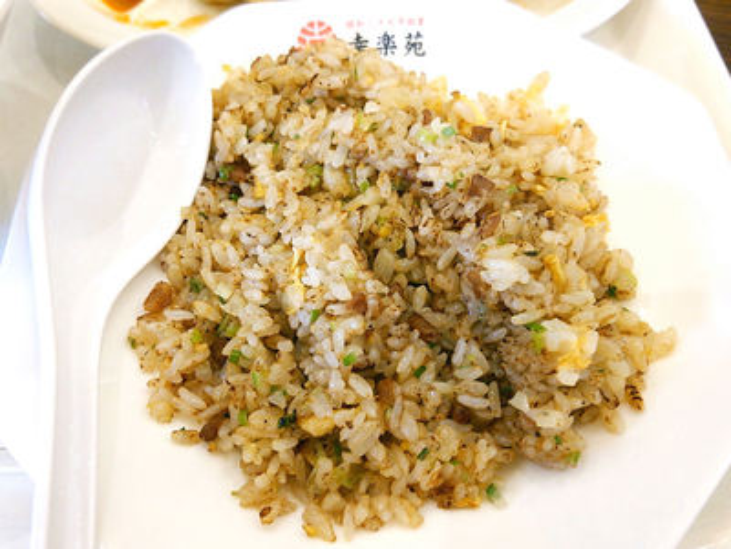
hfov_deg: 60.0
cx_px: 366
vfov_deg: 46.8
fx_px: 634
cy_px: 274
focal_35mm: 30
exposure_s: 1/50
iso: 80
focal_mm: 4.06
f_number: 1.94
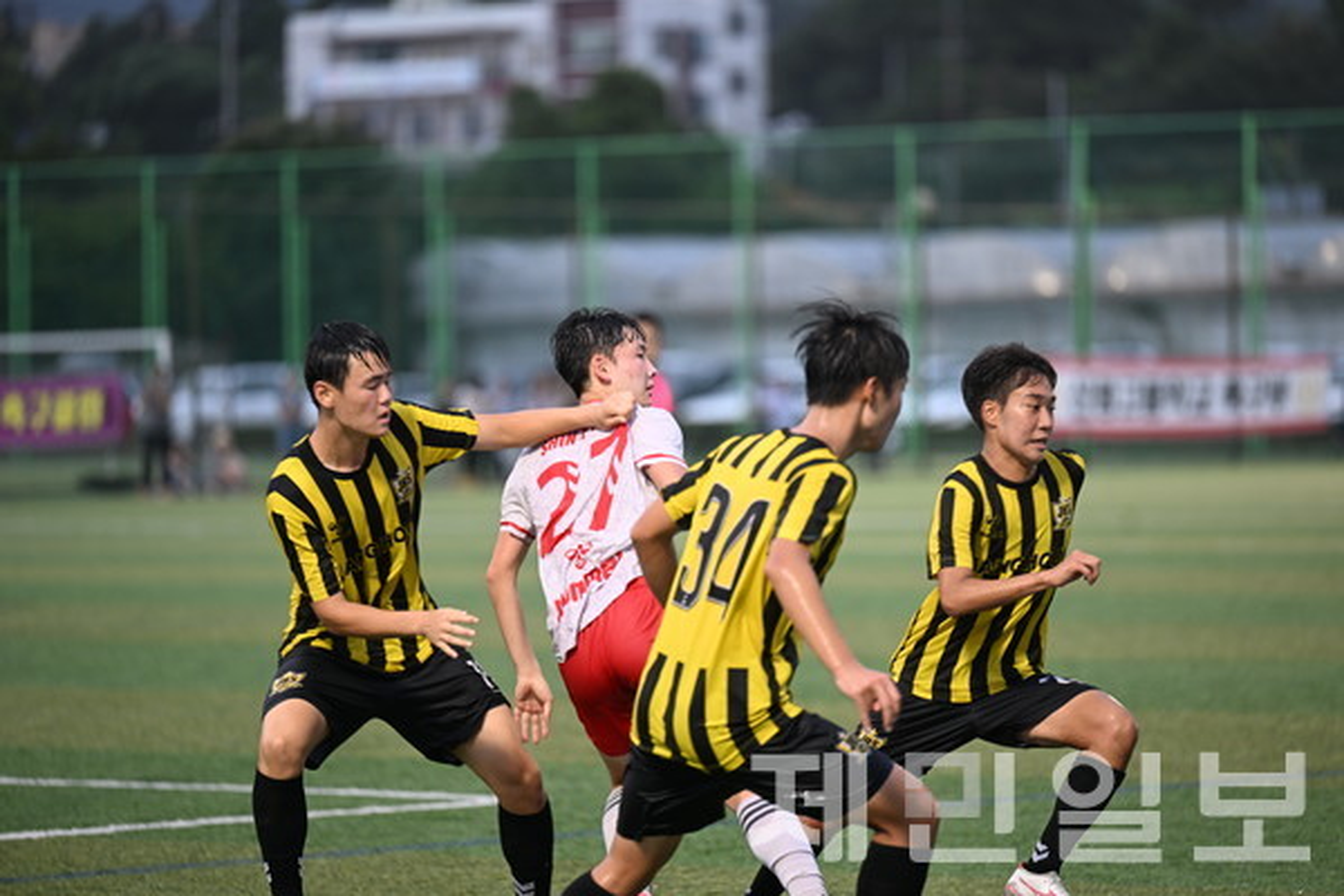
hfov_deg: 10.3
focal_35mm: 200
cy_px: 448
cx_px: 672
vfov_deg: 6.9
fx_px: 7466
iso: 400
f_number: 2.8
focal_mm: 200
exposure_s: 1/320
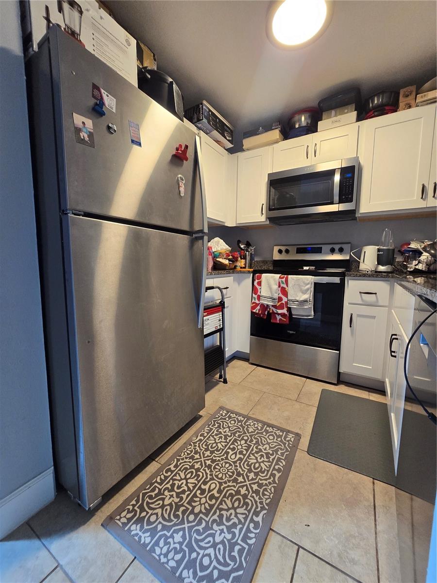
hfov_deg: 89.9
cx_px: 218
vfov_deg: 106.2
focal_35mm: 13
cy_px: 292
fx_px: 219
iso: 250
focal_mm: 2.2
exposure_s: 1/60
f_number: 2.2
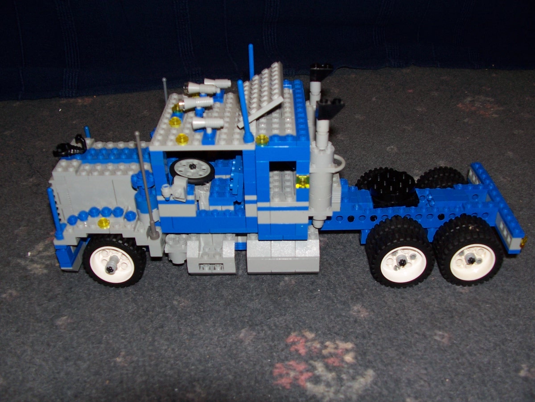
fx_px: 541
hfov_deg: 52.6
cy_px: 201
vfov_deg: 40.7
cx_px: 268
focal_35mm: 35
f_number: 2.8
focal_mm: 6
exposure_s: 1/60
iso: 80
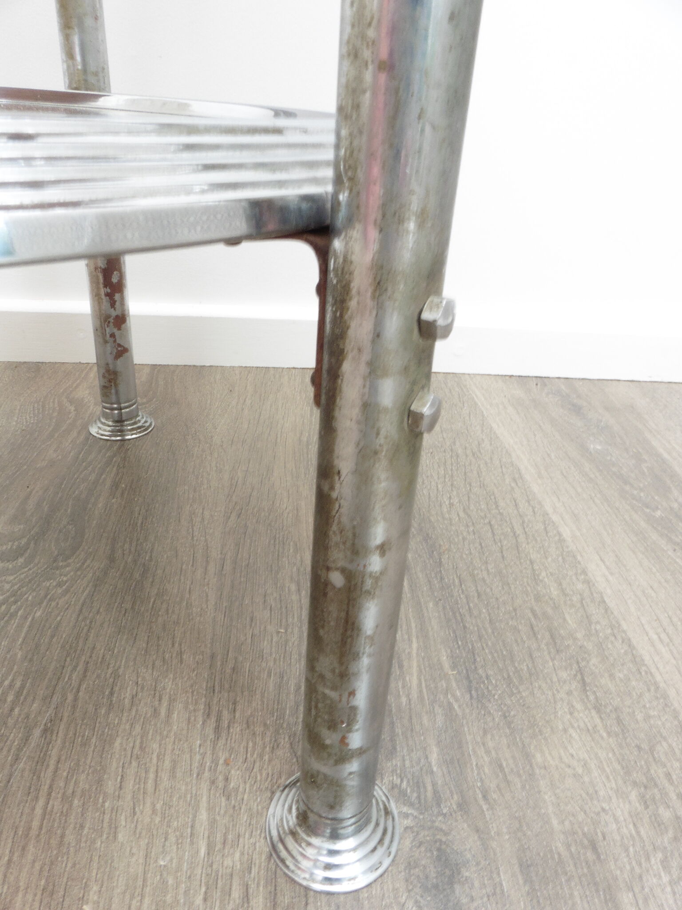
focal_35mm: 24
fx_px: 630
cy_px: 455
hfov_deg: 56.8
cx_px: 341
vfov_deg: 71.6
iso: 125
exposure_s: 1/13
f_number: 7.1
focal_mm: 4.3
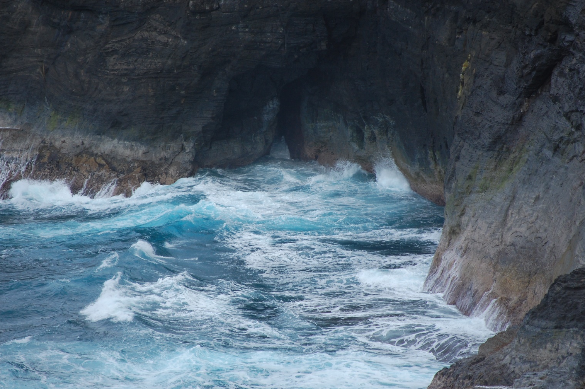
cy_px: 199
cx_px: 290
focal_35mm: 317
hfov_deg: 6.5
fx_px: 5146
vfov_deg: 4.3
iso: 400
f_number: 5.6
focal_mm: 200
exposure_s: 1/640
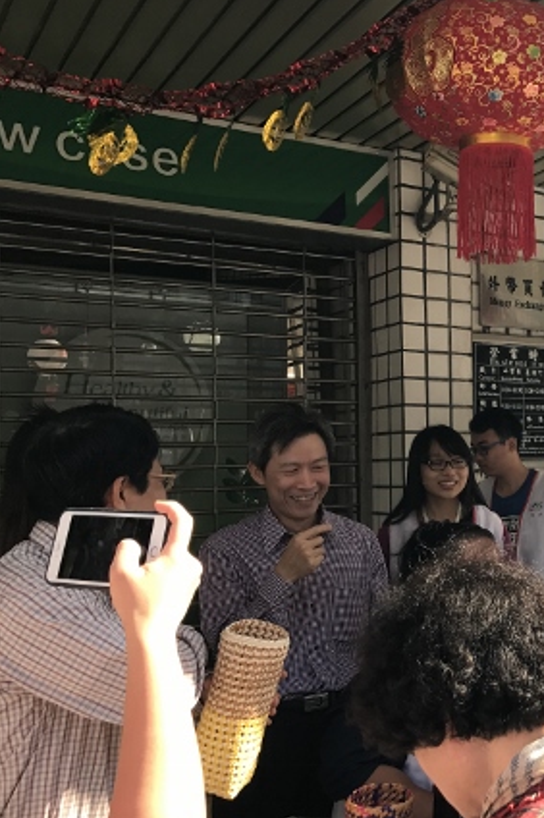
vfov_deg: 44.5
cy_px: 450
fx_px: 999
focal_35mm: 44
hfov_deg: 28.0
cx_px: 585
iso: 20
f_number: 1.8
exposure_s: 1/406
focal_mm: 3.99
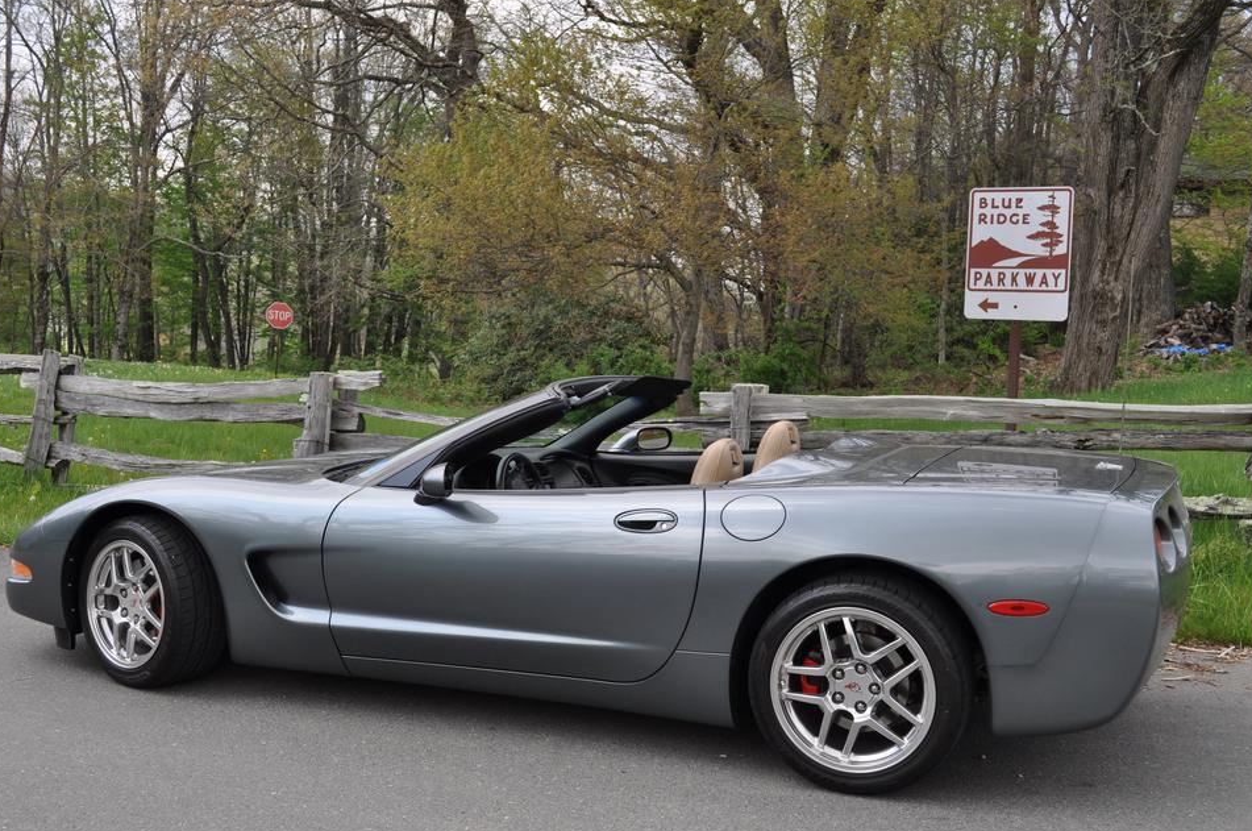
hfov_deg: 46.5
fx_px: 1458
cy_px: 423
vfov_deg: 31.8
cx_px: 613
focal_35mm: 42
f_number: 8
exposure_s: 1/250
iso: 200
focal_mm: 26
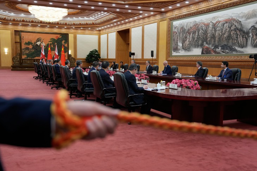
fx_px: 278
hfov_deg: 49.5
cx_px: 128
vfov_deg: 34.2
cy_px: 86
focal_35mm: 39
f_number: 2.8
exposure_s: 1/320
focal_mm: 39
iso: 640
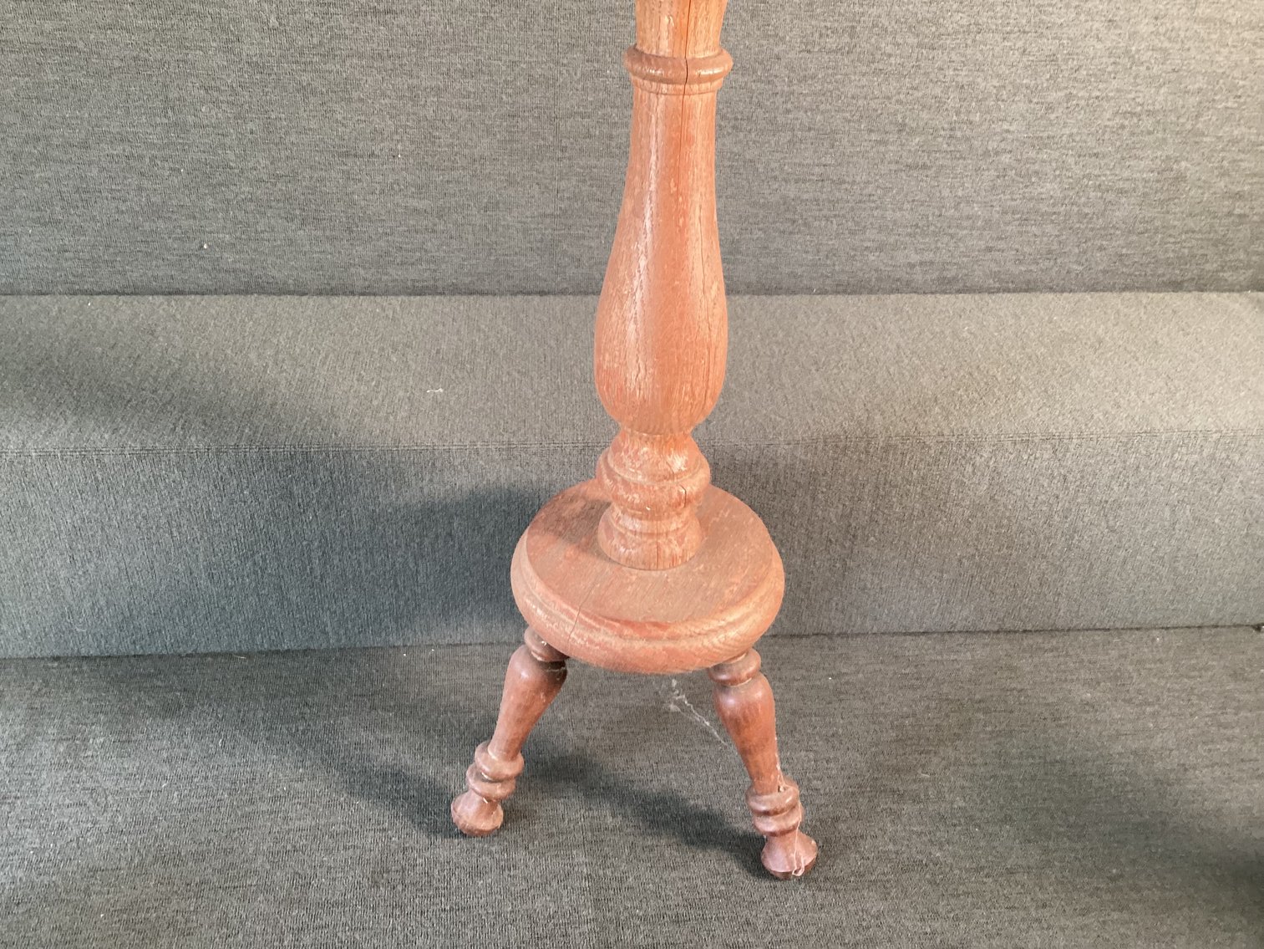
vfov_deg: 45.4
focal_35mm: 31
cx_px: 632
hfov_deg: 58.3
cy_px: 474
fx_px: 1132
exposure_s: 1/60
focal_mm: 3.3
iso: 320
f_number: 2.4
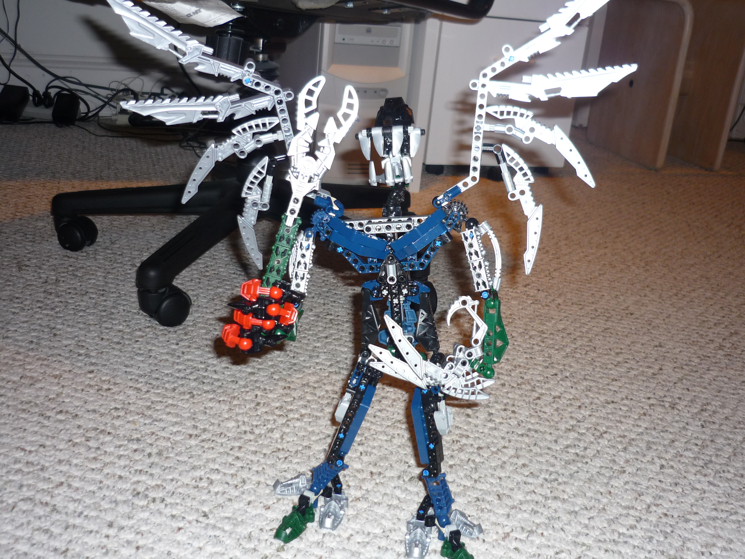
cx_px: 372
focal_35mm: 36
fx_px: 775
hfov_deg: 51.4
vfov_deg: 39.7
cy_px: 280
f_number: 2.9
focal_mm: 6
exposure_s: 1/30
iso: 100
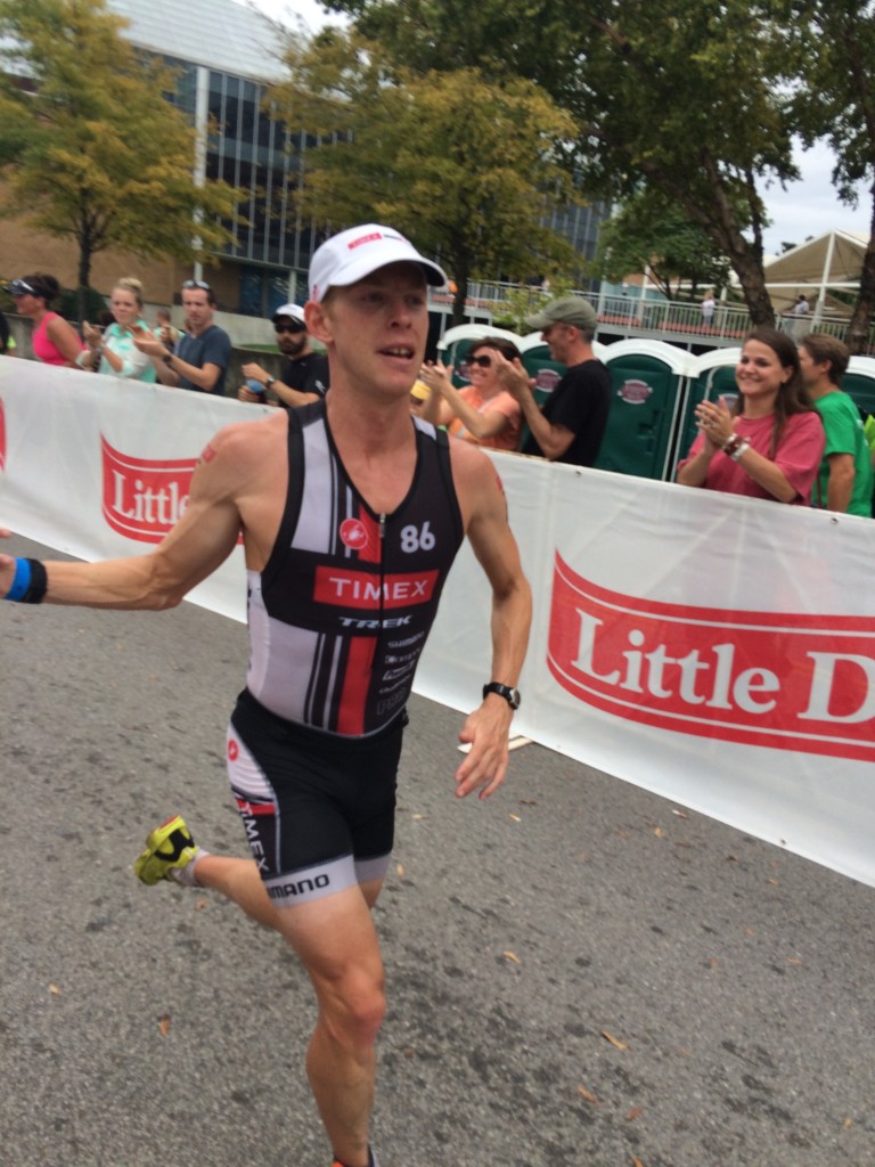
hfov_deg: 48.2
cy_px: 584
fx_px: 977
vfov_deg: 61.7
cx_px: 438
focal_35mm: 29
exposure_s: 1/662
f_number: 2.2
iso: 32
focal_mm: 4.15
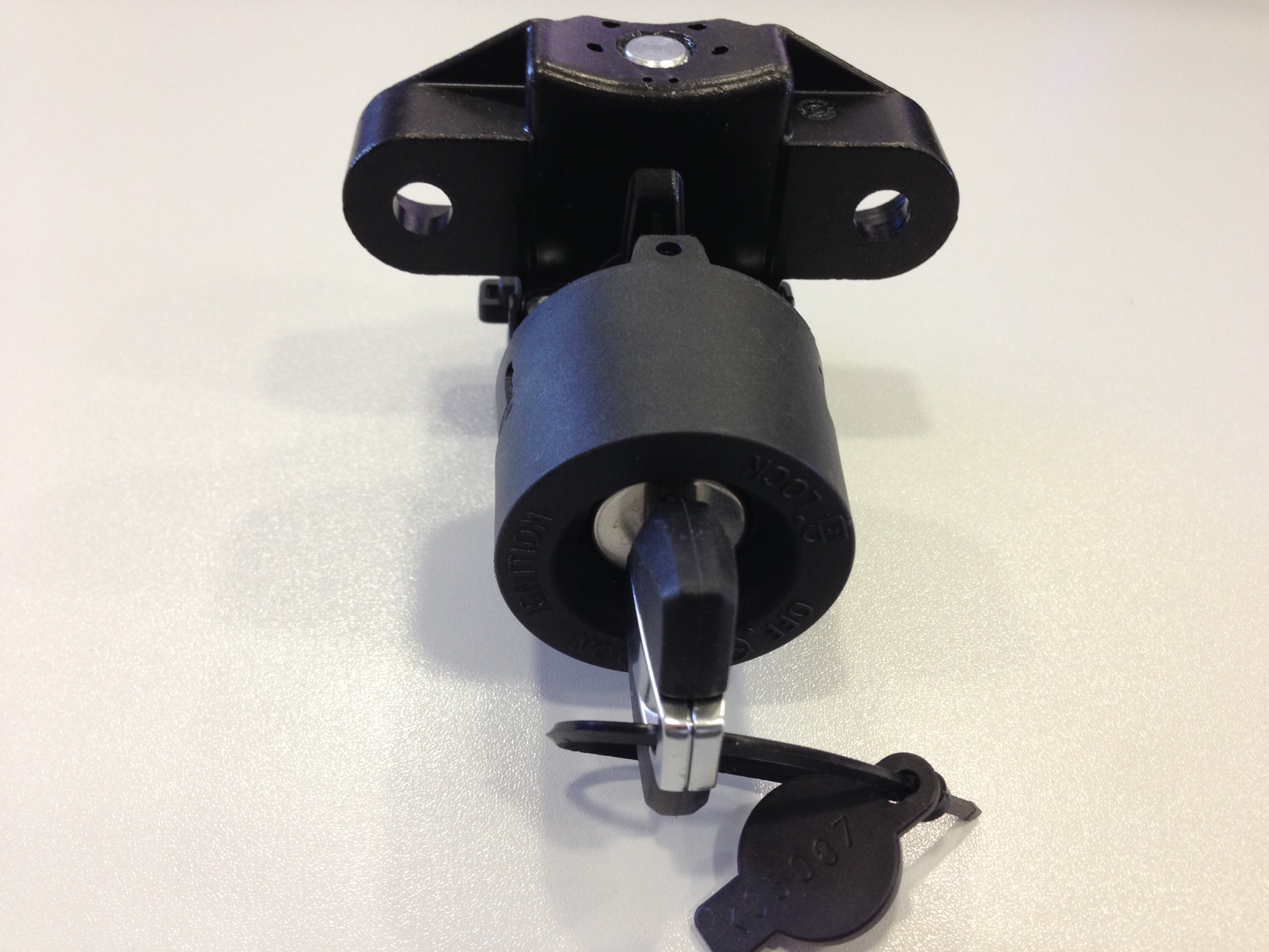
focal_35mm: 33
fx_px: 1210
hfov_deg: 55.4
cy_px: 476
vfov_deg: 42.9
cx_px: 634
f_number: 2.4
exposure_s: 1/20
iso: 100
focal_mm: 4.12
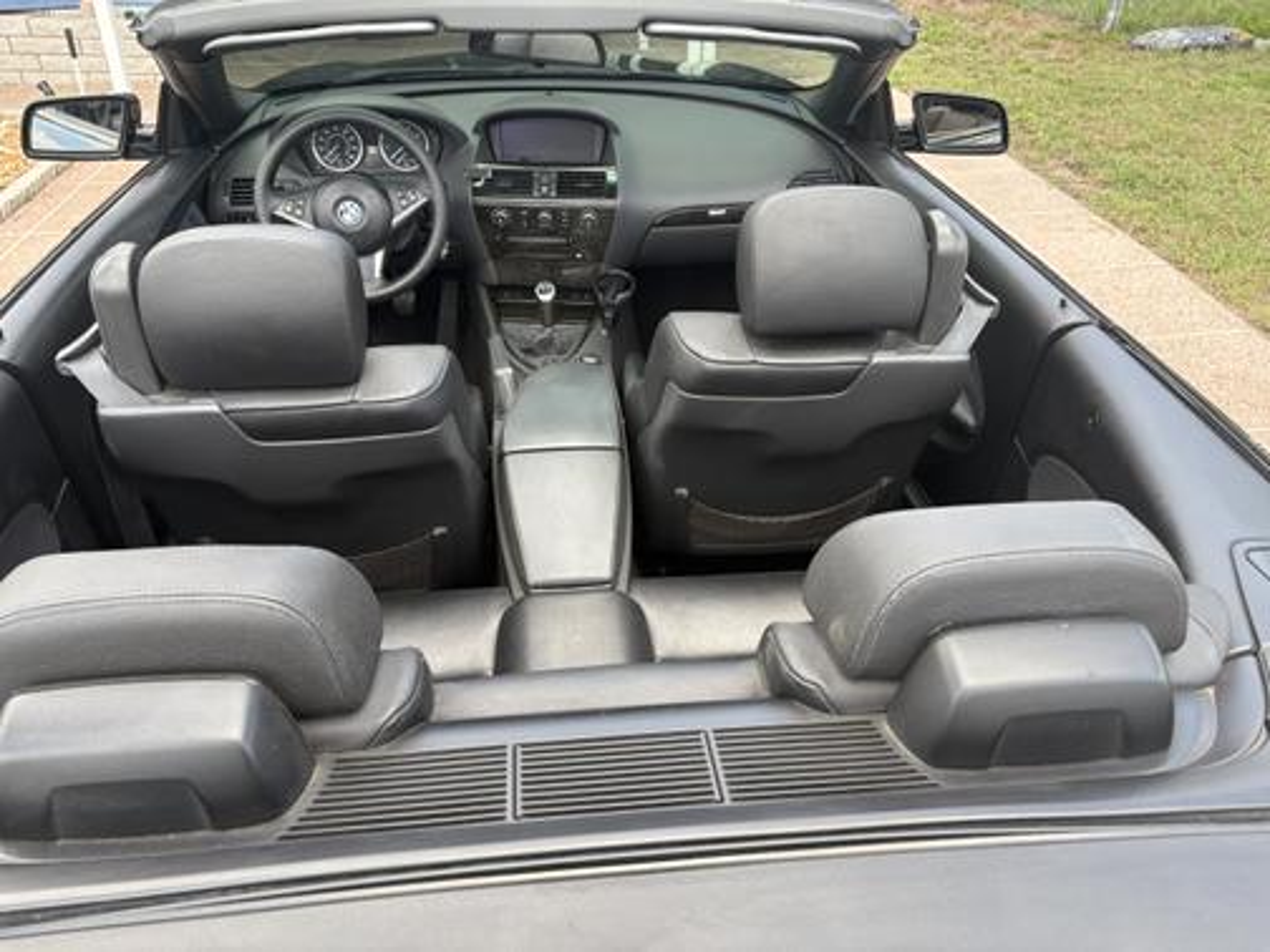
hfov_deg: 67.3
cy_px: 476
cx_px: 635
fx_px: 954
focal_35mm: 26
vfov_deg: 53.1
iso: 64
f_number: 1.6
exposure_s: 1/402
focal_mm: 5.96
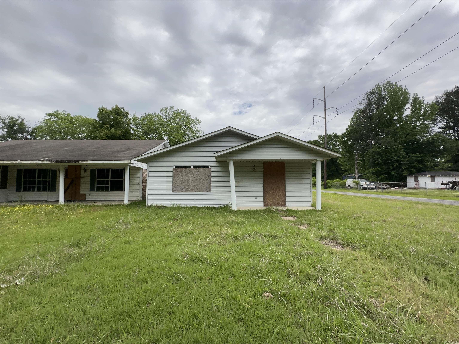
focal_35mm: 14
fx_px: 186
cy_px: 172
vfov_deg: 85.7
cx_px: 230
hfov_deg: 102.1
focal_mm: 2.22
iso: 50
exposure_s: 1/2174
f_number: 2.2
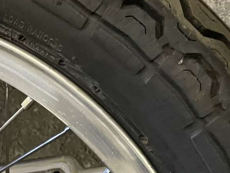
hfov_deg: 20.1
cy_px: 286
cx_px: -51
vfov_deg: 14.7
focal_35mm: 91
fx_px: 605
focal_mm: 4.2
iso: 640
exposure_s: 1/33
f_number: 1.6
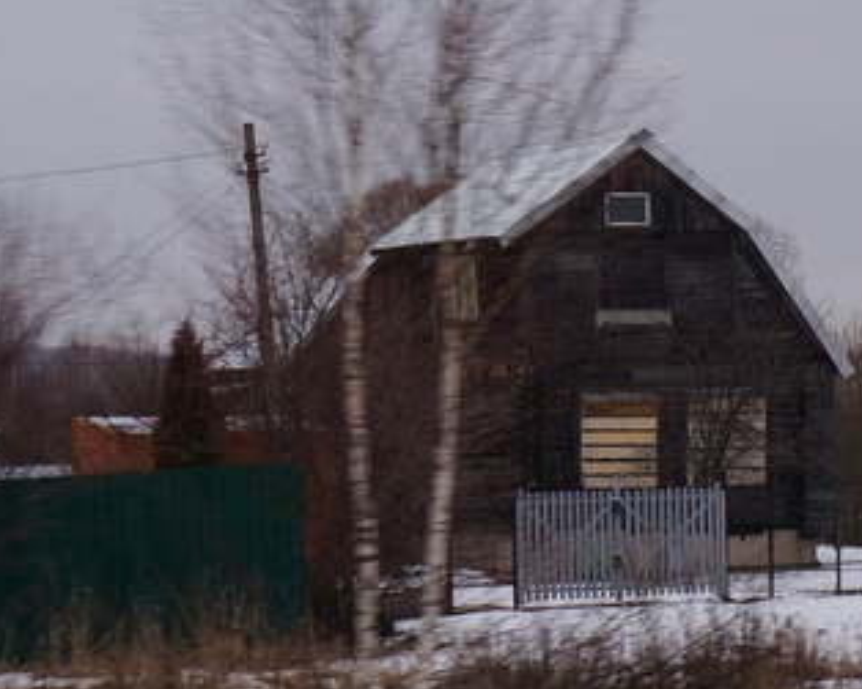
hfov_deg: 14.0
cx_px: 316
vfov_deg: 11.3
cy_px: 237
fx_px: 3494
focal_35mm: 137
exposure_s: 1/125
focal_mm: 36
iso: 400
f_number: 8
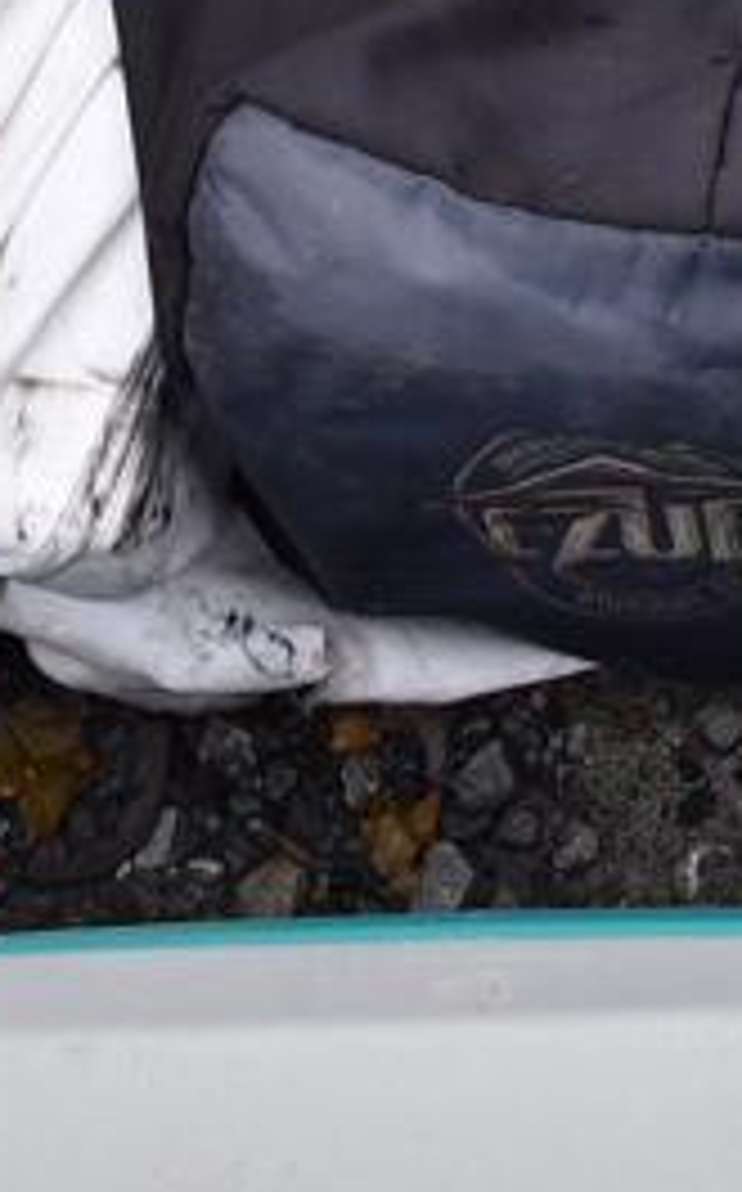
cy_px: -600
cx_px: 589
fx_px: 3082
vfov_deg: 19.2
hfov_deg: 13.7
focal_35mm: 95
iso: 200
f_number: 7.1
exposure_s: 1/250
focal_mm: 18
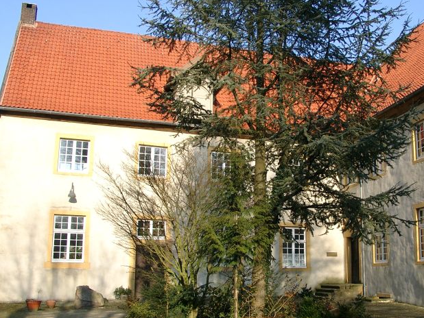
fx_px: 539
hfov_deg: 42.6
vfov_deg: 32.9
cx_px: 263
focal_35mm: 44
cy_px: 149
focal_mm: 7.13
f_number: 4
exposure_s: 1/355
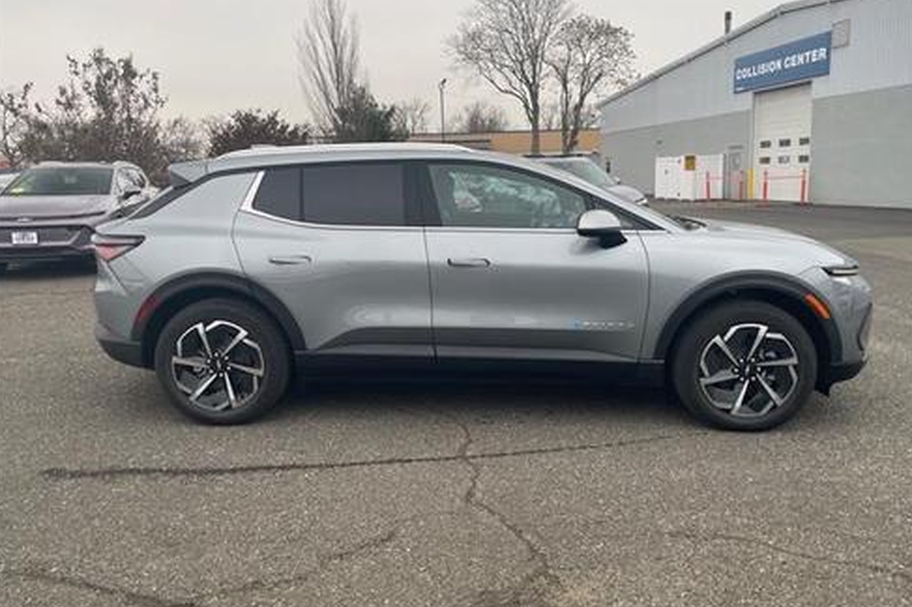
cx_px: 463
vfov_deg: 46.3
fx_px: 709
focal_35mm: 28
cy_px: 283
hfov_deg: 65.5
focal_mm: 4.2
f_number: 1.6
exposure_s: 1/121
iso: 32
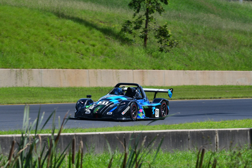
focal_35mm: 300
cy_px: 84
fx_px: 2101
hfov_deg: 6.9
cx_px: 126
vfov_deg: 4.6
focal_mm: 200
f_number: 11
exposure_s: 1/640
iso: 400
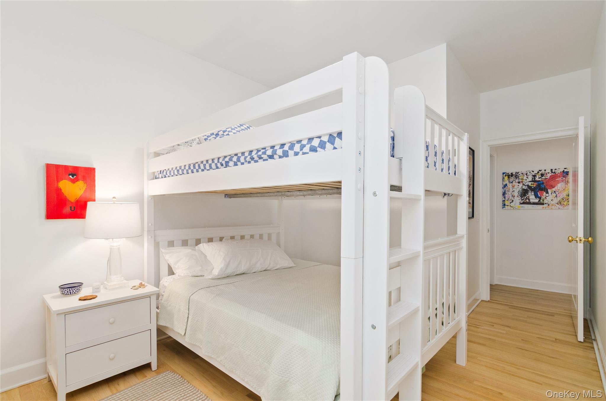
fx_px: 277
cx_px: 303
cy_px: 200
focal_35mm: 16
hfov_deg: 95.1
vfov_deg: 71.8
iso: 400
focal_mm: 11
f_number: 8
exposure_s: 1/3
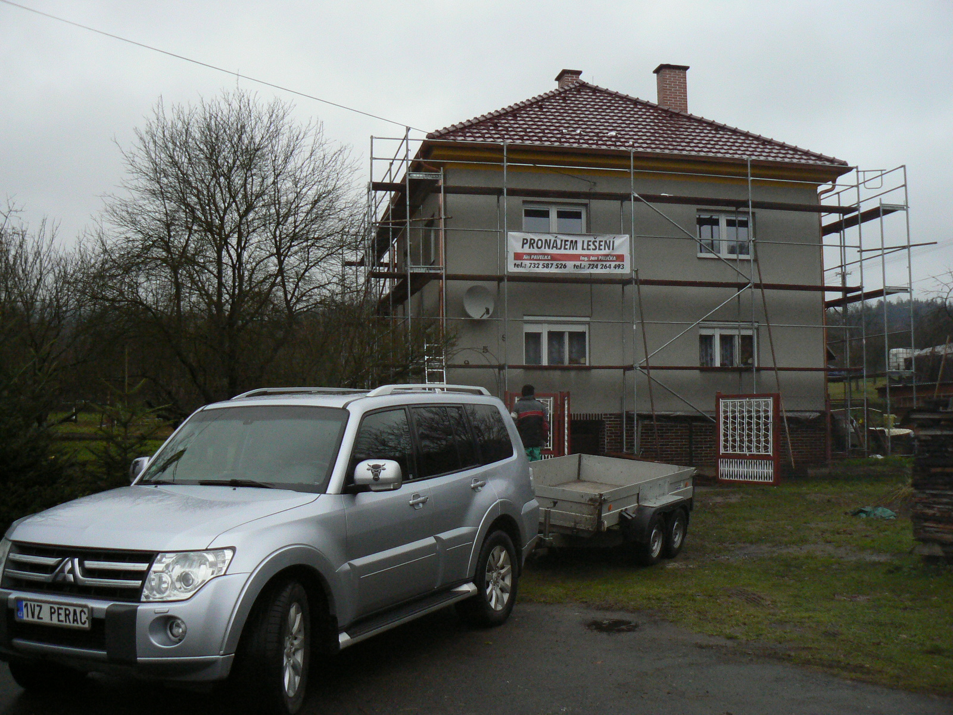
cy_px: 358
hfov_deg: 51.4
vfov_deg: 39.7
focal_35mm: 36
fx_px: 991
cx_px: 476
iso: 200
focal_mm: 6
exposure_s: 1/250
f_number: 2.8
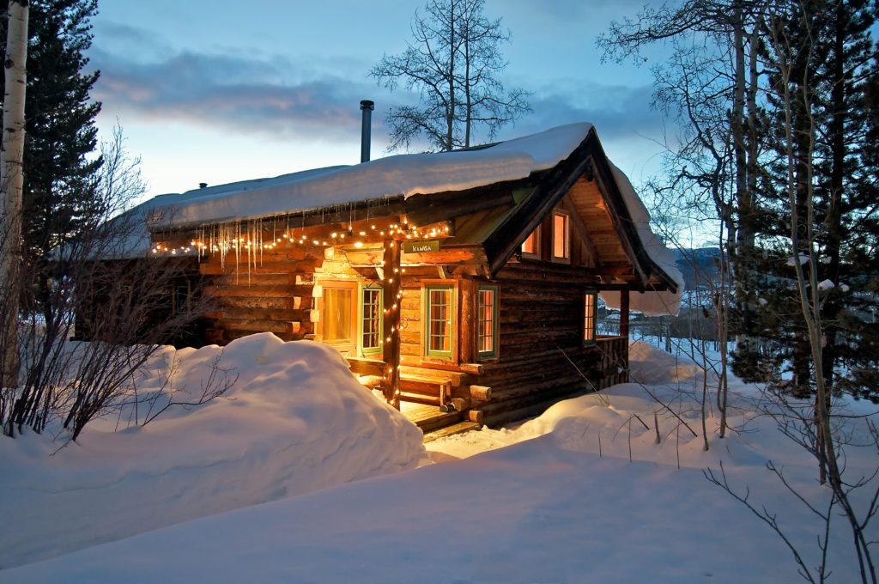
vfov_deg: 56.0
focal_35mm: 22
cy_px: 292
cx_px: 440
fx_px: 549
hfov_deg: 77.4
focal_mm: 15
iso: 800
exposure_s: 1/1.6
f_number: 4
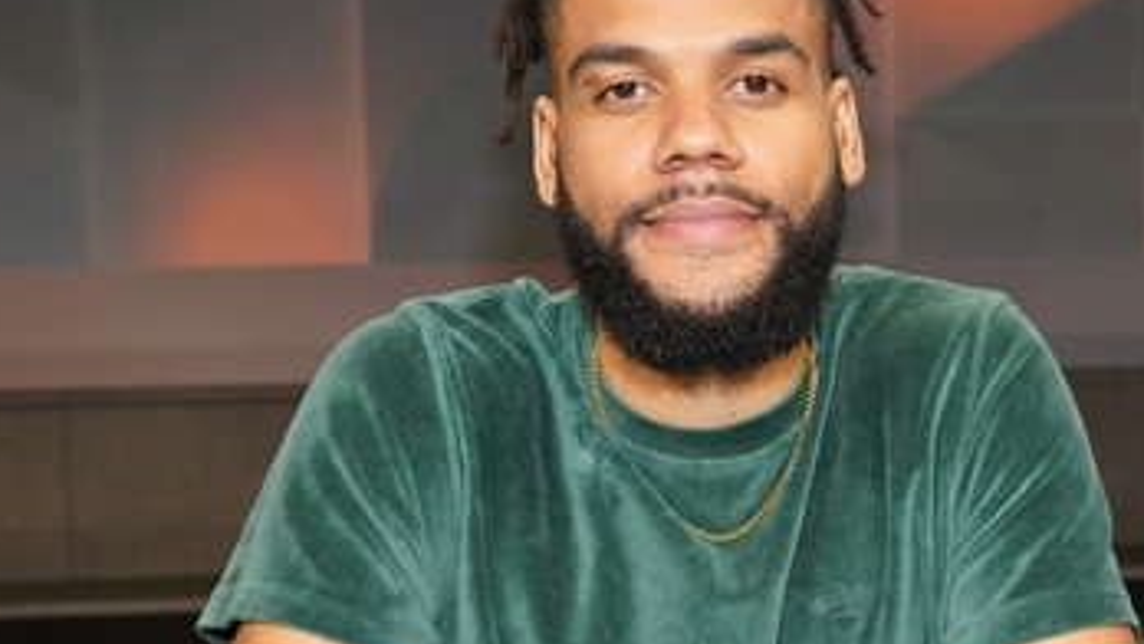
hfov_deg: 52.4
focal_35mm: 38
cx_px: 689
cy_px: 220
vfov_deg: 31.0
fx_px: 1153
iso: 2000
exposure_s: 1/160
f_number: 5
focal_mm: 28
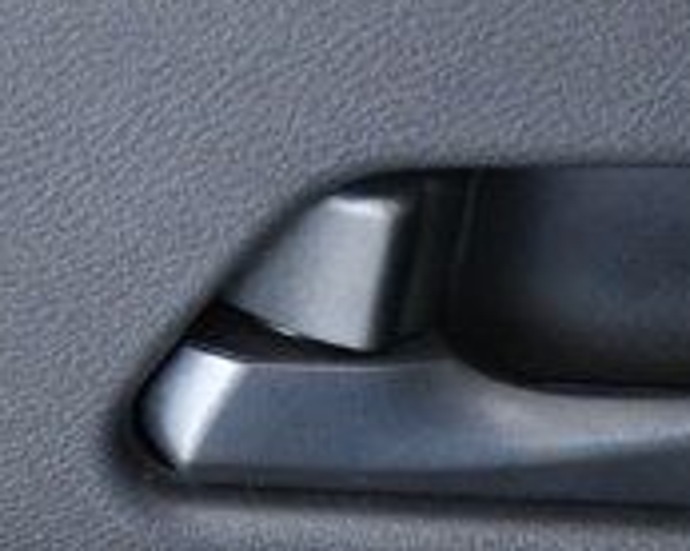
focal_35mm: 400
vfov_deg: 3.8
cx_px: -207
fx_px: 8159
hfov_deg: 4.8
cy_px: 954
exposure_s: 1/125
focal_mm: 48
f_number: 5.6
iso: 2500
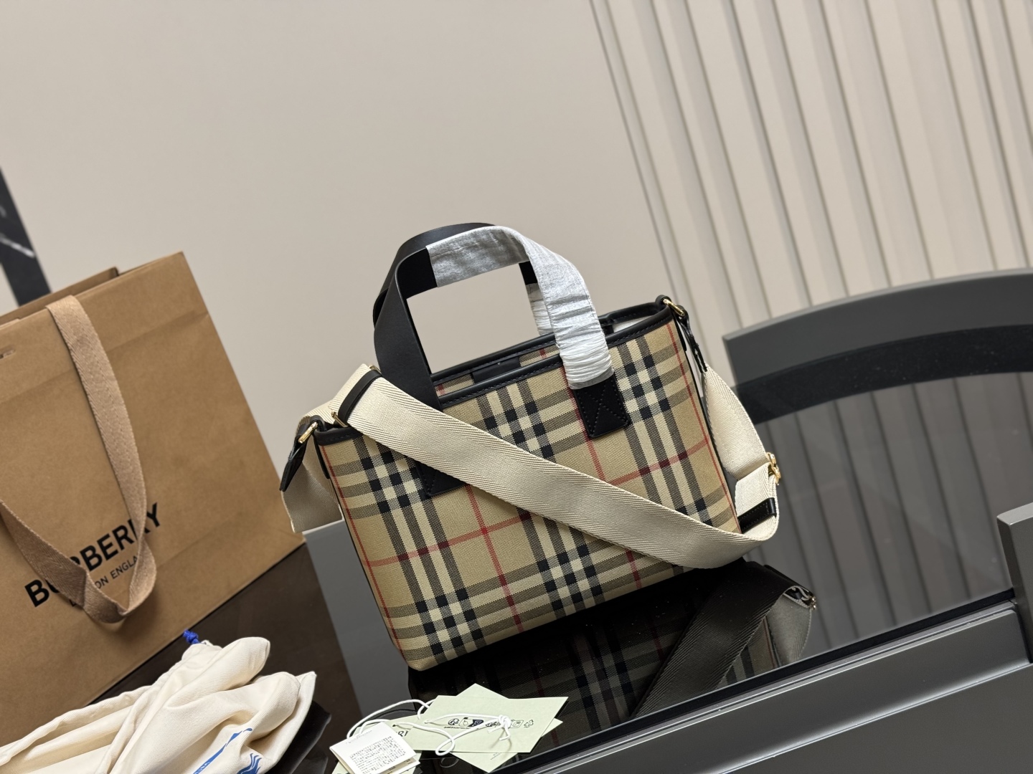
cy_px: 387
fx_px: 1432
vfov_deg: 30.3
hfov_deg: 39.7
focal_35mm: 48
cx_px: 516
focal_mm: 6.76
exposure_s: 1/60
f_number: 1.78
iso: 125
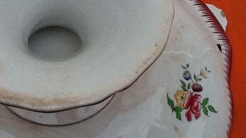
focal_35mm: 78
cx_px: 63
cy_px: 31
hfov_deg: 26.8
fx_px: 509
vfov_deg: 15.4
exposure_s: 1/30
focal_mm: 2.03
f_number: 2.4
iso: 125
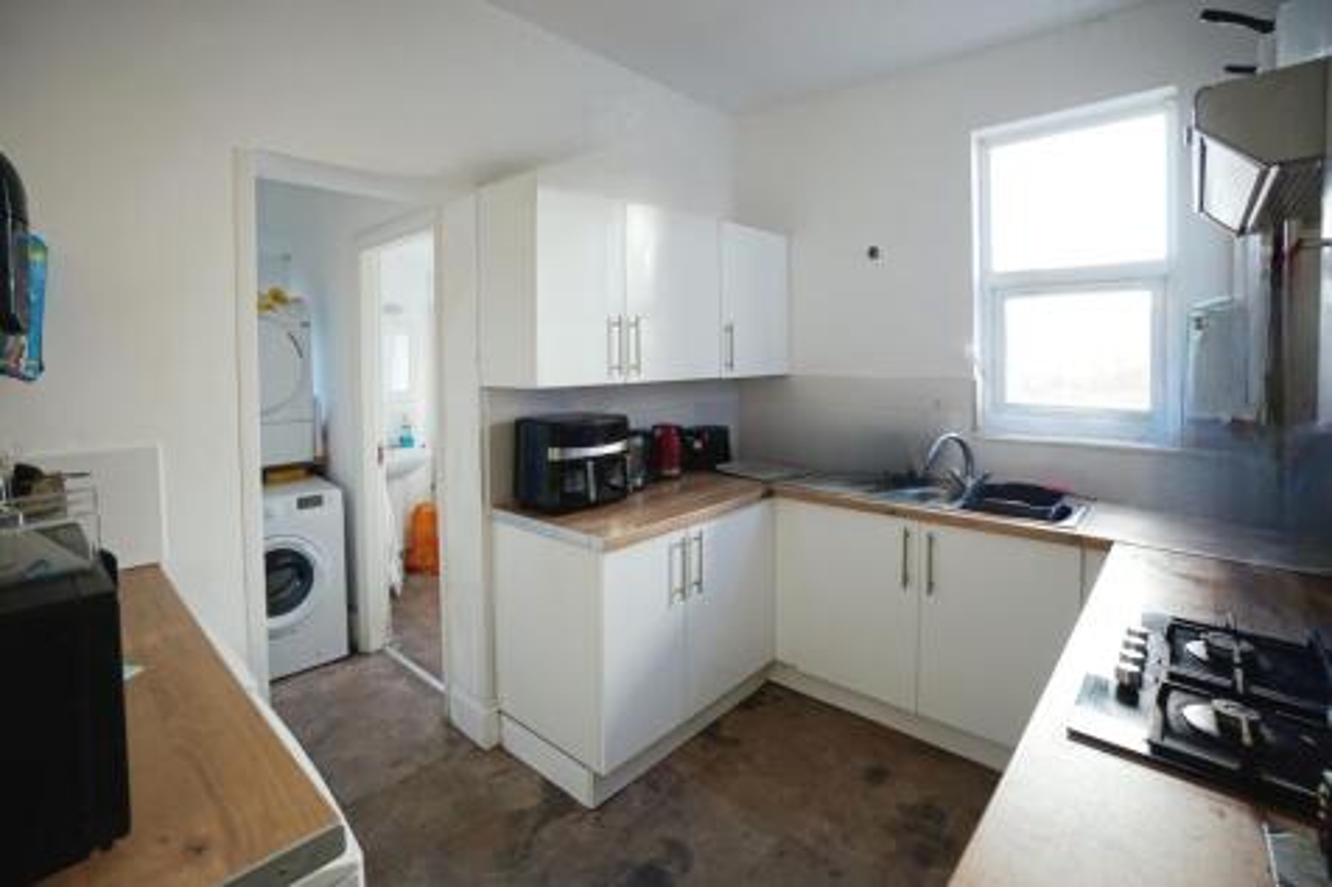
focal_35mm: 15
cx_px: 666
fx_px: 555
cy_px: 444
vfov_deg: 77.3
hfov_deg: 100.4
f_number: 4
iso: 200
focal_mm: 10
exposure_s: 1/60
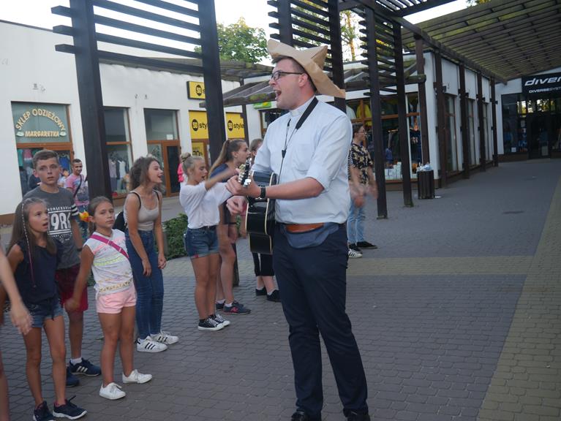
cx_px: 280
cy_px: 210
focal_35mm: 36
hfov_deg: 51.3
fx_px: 584
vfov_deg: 39.7
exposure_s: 1/60
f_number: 3.9
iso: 200
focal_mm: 18
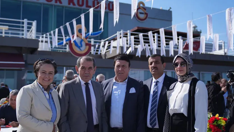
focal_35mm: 40
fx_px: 248
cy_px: 71
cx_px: 112
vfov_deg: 29.7
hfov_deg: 50.5
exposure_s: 1/5000
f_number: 2.8
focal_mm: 36
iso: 250
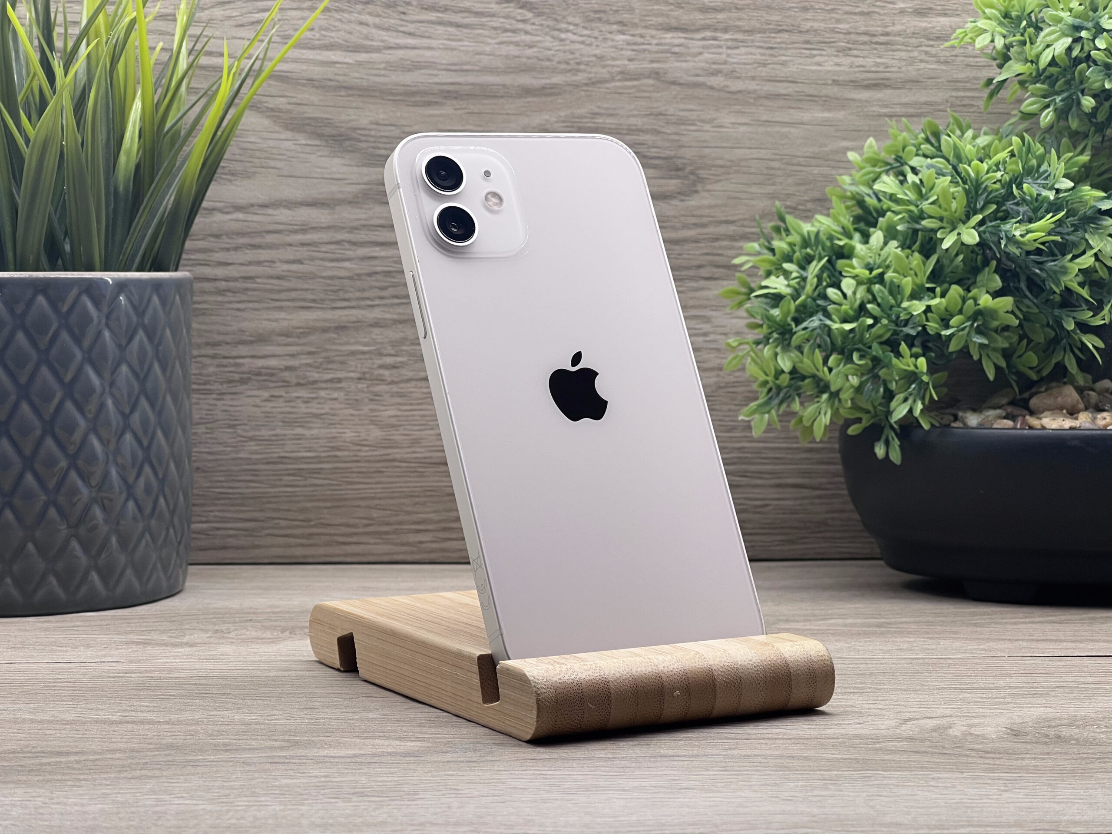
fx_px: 2474
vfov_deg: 19.1
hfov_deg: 25.3
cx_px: 556
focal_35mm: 77
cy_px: 417
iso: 64
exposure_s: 1/100
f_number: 2.8
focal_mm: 9
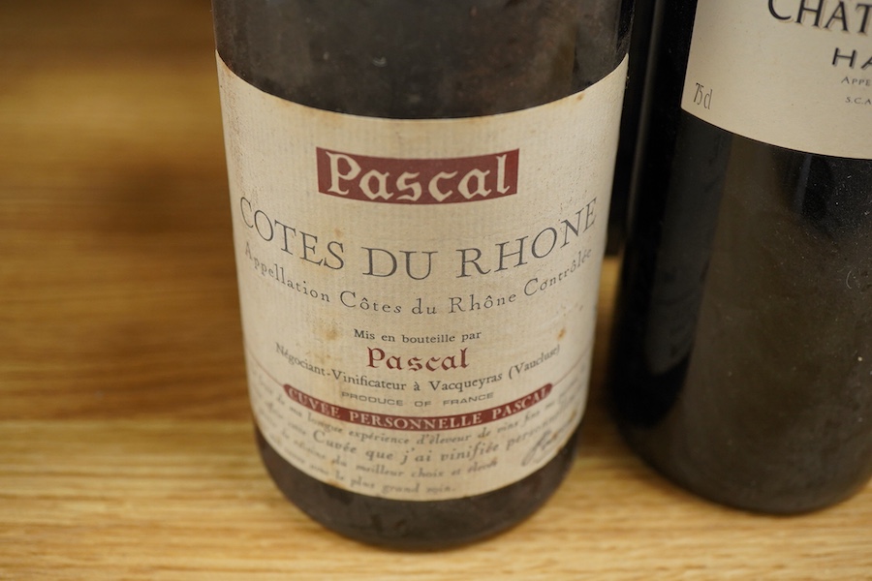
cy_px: 290
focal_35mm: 45
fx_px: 1090
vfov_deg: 29.9
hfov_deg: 43.6
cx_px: 436
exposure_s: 1/125
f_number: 7.1
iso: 1250
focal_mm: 30
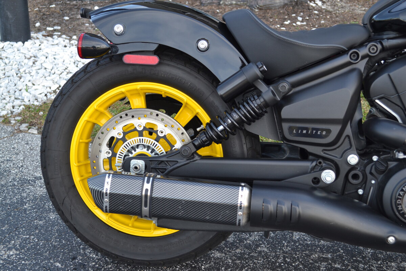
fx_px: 609
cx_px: 203
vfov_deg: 25.1
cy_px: 136
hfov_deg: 36.9
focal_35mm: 54
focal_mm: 36
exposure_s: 1/125
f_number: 5.6
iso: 200
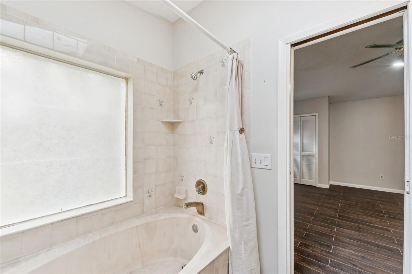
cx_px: 206
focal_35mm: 14
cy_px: 137
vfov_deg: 81.2
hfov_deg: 104.3
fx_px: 160
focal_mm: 14
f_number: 10
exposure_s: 1/15
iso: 400
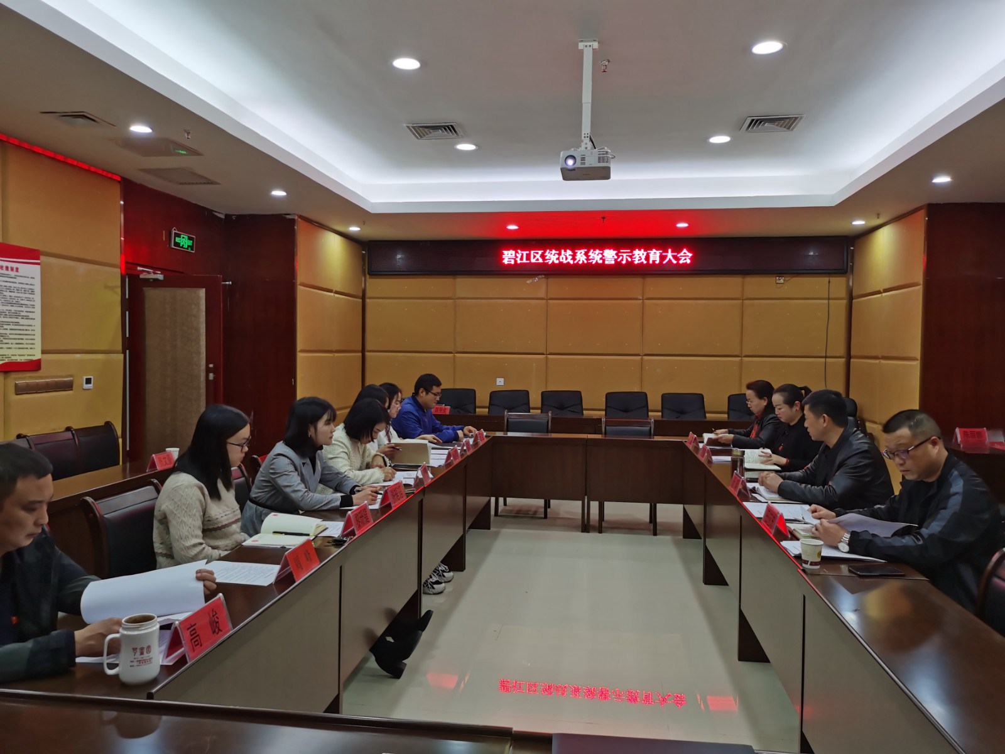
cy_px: 377
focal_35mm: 27
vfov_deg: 51.4
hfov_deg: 65.3
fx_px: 784
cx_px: 502
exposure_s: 1/100
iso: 80
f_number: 1.8
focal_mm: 5.58
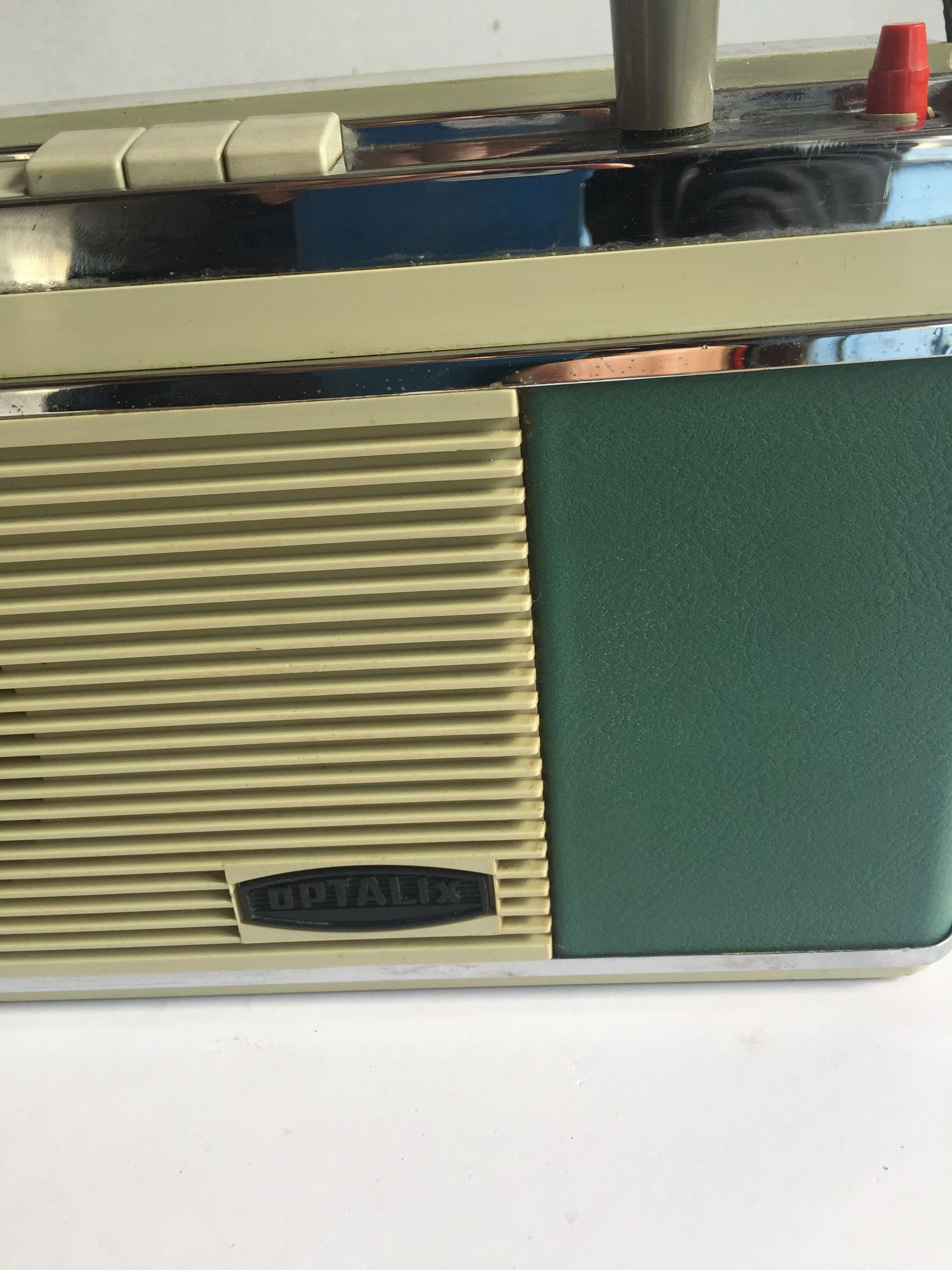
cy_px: 635
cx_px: 476
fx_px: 1063
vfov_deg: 61.7
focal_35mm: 29
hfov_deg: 48.2
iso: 40
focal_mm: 4.15
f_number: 2.2
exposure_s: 1/50
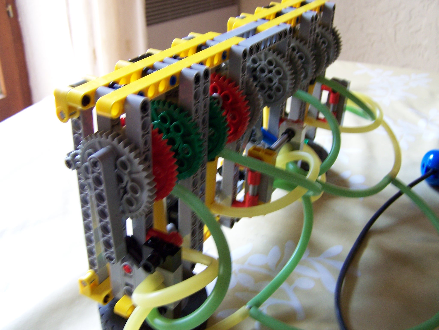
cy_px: 165
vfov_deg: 37.7
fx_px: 482
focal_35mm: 38
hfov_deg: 49.0
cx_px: 220
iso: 160
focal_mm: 6.3
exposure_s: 1/20
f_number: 2.8
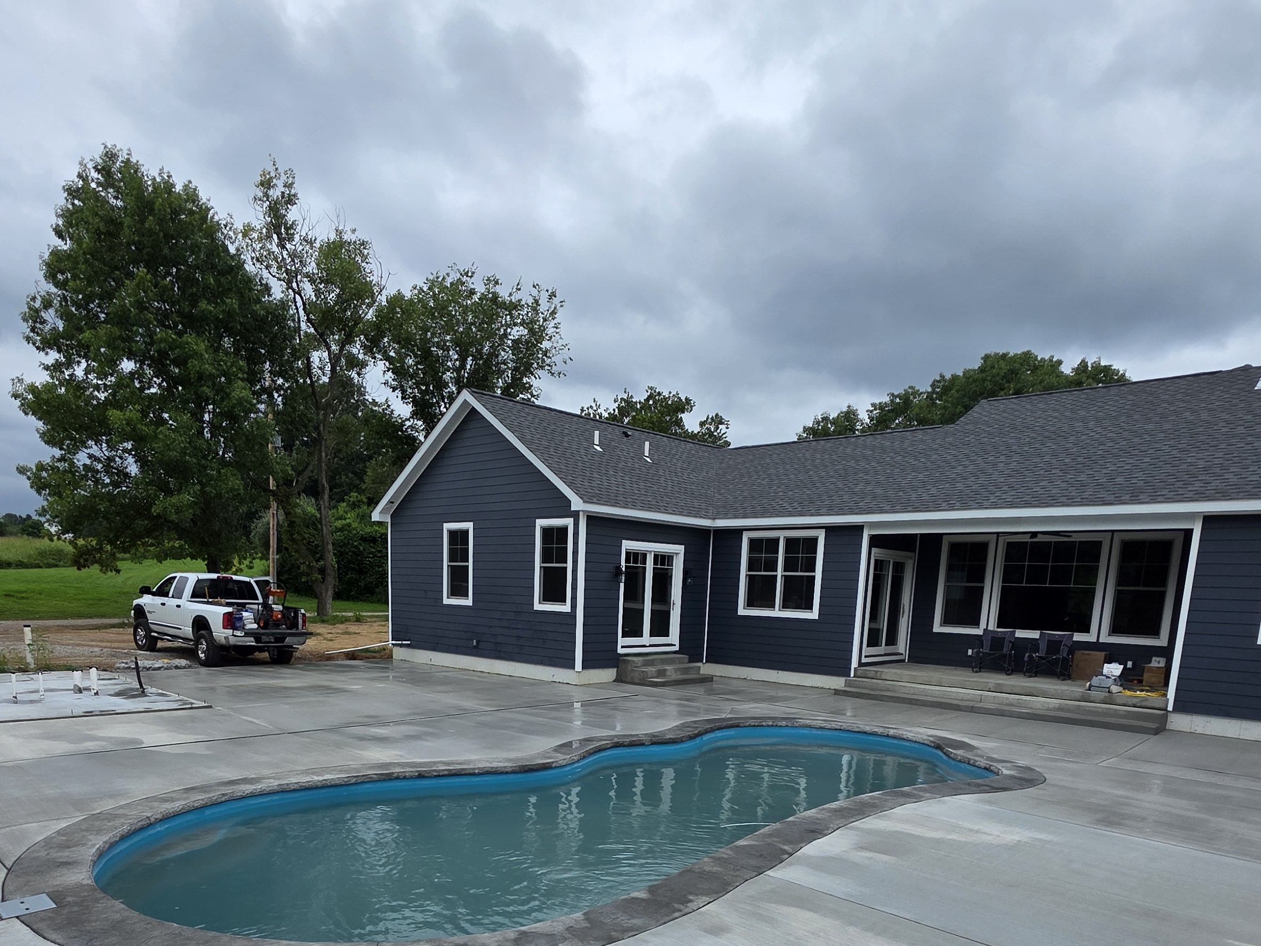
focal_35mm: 22
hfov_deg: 76.3
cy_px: 746
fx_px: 801
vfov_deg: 56.9
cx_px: 597
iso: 40
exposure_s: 1/2985
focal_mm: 2.2
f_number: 1.9
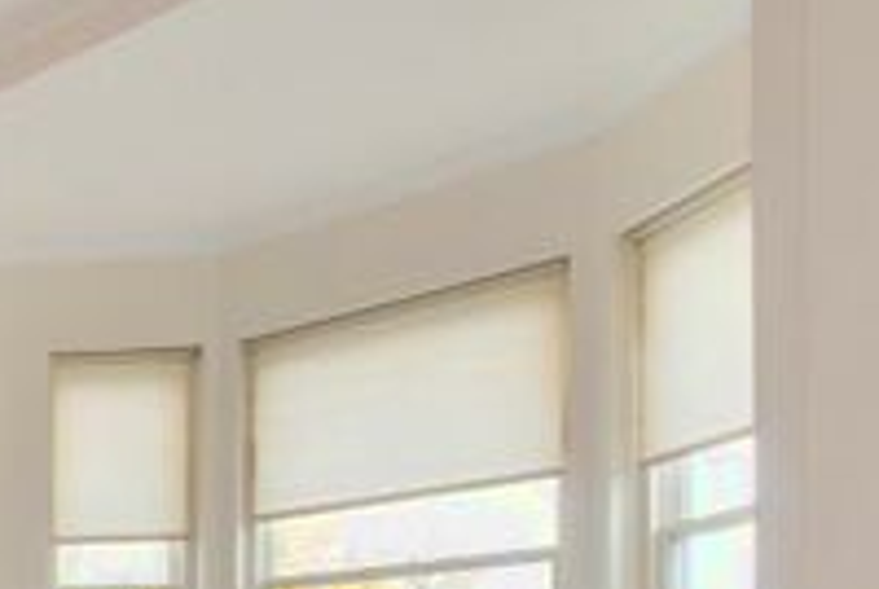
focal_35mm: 49
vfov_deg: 24.1
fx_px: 1198
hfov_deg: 28.8
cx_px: -382
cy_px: 769
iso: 400
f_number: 8
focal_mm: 14
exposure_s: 1/13
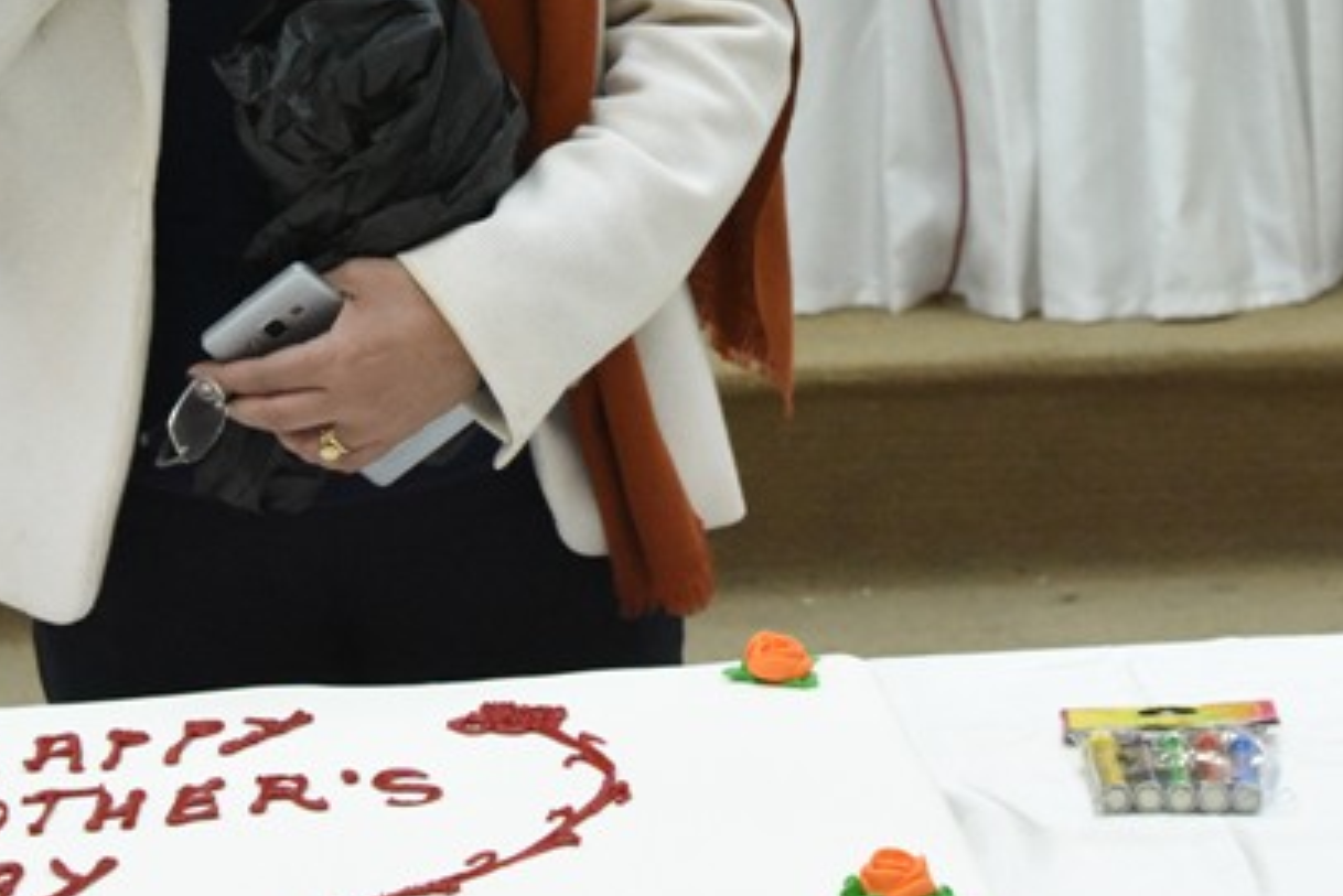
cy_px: -203
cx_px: 476
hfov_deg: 16.2
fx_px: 4702
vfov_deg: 10.7
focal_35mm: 126
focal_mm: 50
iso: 6400
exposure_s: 1/200
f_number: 7.1
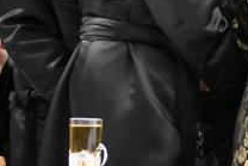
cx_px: 512
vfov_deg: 2.2
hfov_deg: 3.3
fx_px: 4308
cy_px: -142
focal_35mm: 625
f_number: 2.8
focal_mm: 85
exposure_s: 1/200
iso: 1000
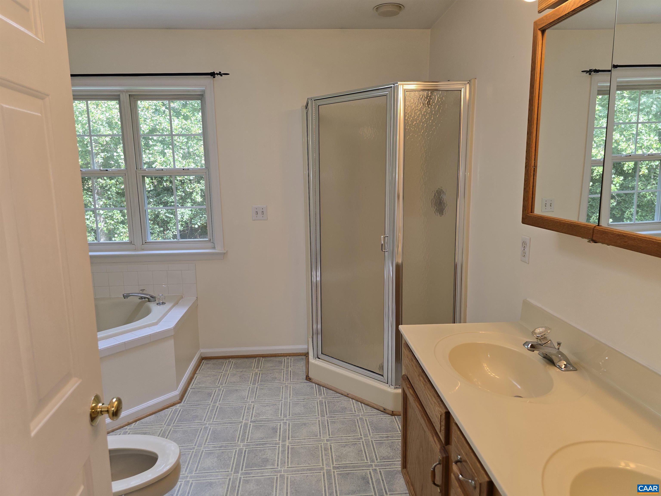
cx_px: 330
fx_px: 439
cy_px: 248
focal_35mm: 23
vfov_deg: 58.9
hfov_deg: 73.9
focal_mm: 6.3
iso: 20
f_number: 1.7
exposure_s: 1/60
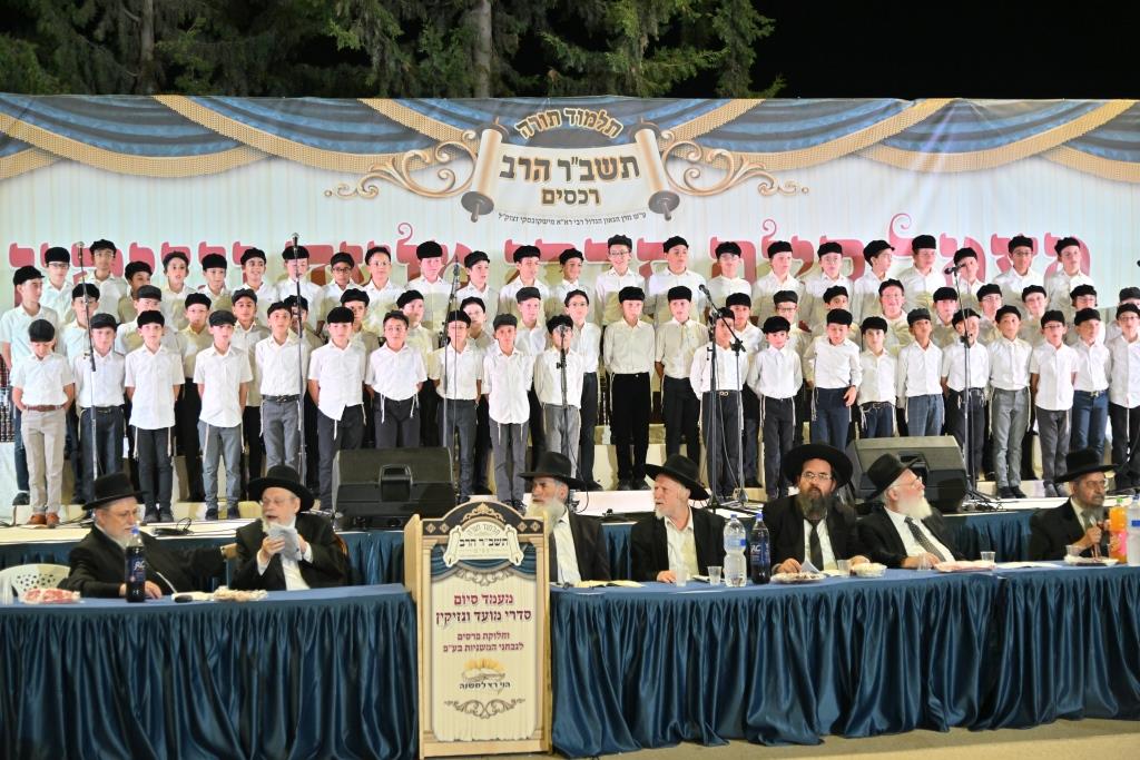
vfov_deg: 21.9
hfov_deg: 32.4
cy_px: 380
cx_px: 570
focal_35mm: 62
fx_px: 1963
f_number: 4
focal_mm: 62
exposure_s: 1/160
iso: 800
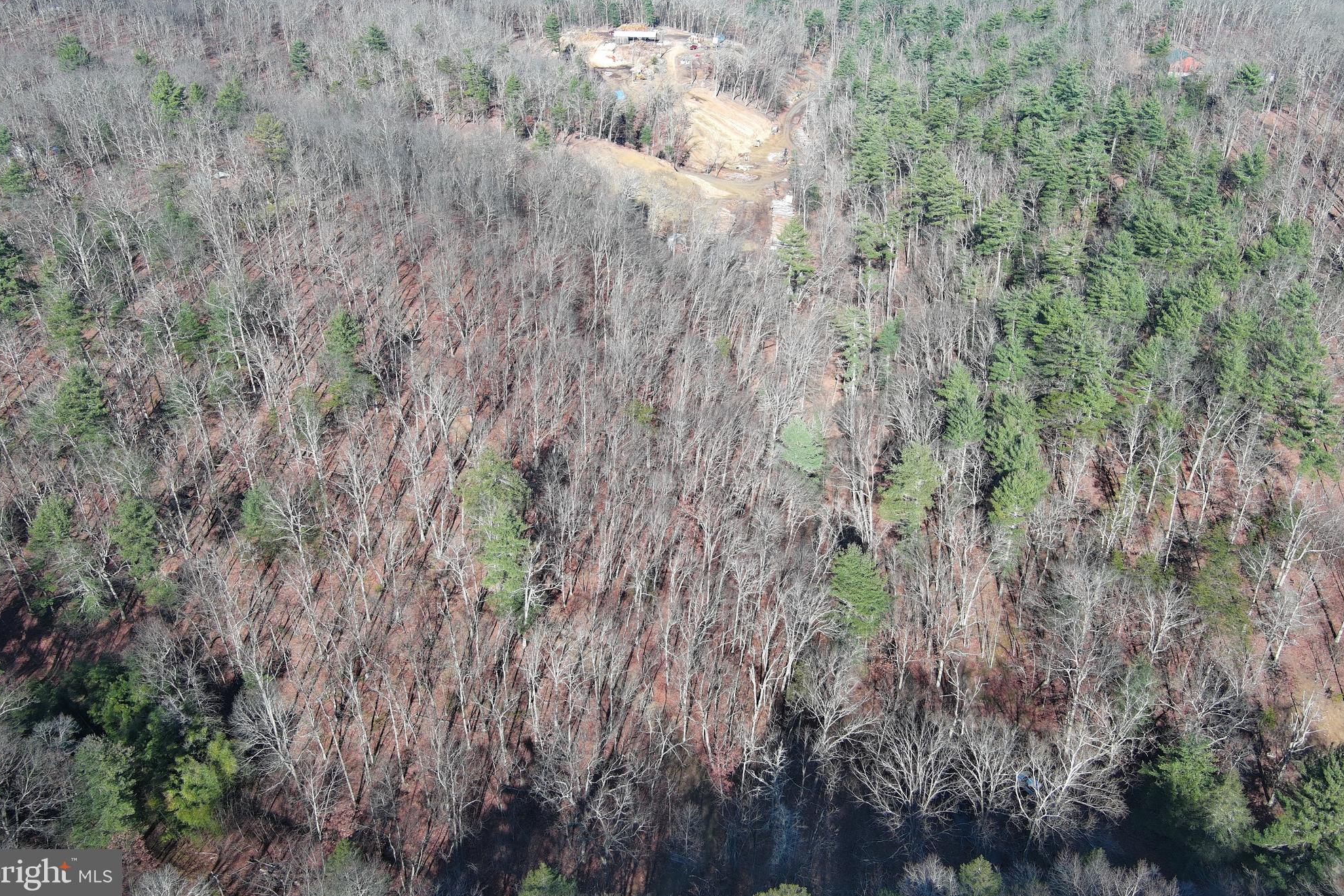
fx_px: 1120
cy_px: 435
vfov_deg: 43.6
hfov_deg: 61.9
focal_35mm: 30
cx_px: 667
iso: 100
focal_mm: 10.57
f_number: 2.8
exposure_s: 1/620
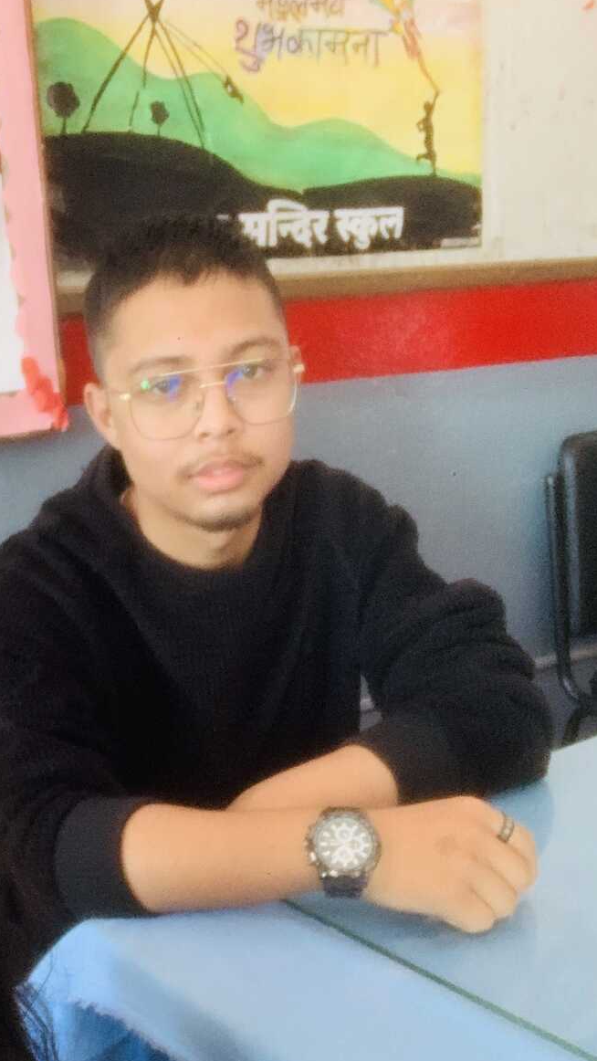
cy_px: 678
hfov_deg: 26.1
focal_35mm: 45
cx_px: 128
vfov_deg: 45.0
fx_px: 1266
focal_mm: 2.87
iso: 320
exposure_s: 1/60
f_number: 2.2
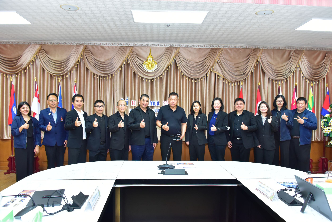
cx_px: 166
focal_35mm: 28
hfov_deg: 65.5
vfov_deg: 46.4
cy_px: 111
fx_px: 258
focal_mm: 28
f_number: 5.6
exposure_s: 1/200
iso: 3200
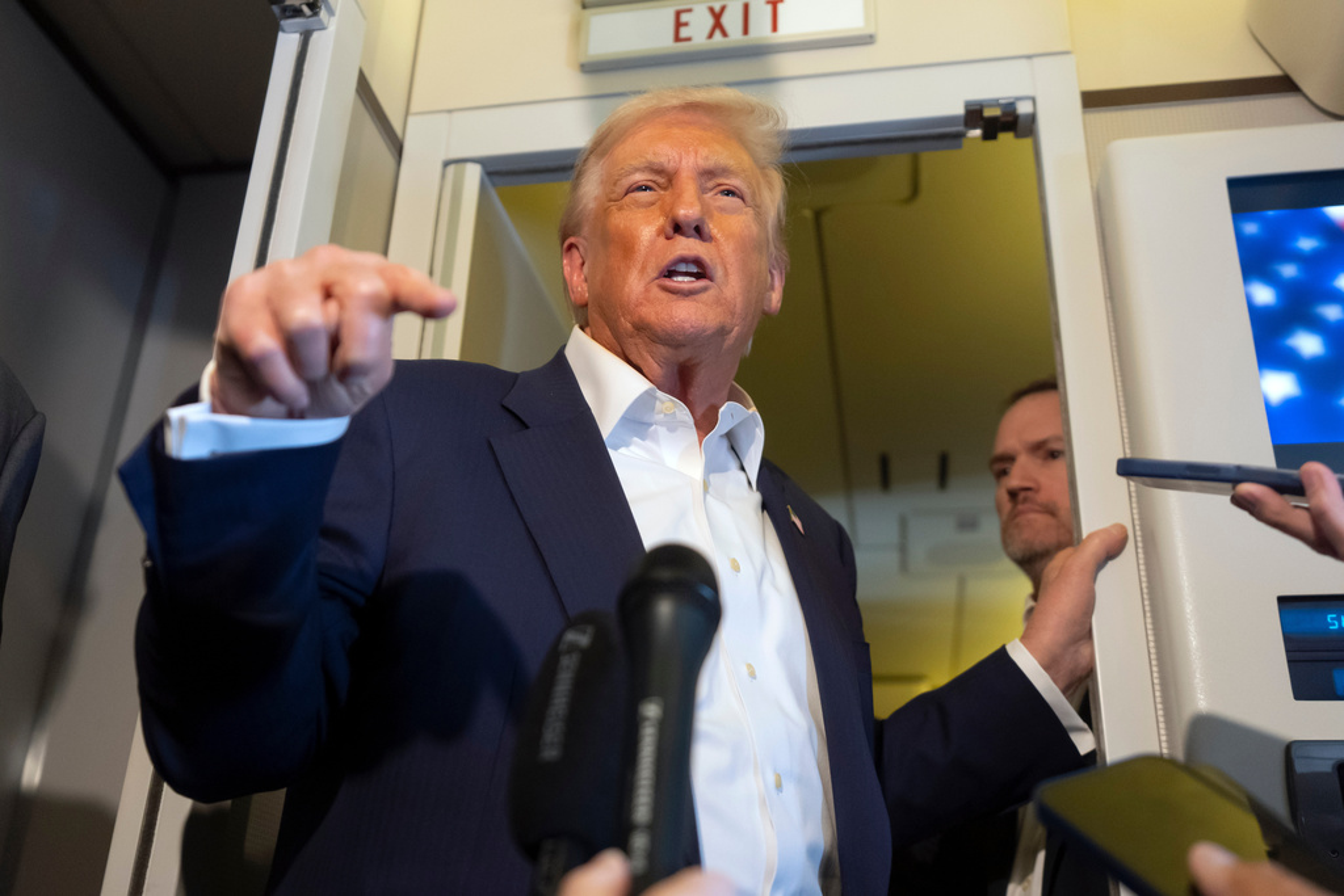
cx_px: 672
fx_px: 1269
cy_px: 448
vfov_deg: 38.9
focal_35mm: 34
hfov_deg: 55.8
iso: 4000
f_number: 2.8
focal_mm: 34
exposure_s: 1/320
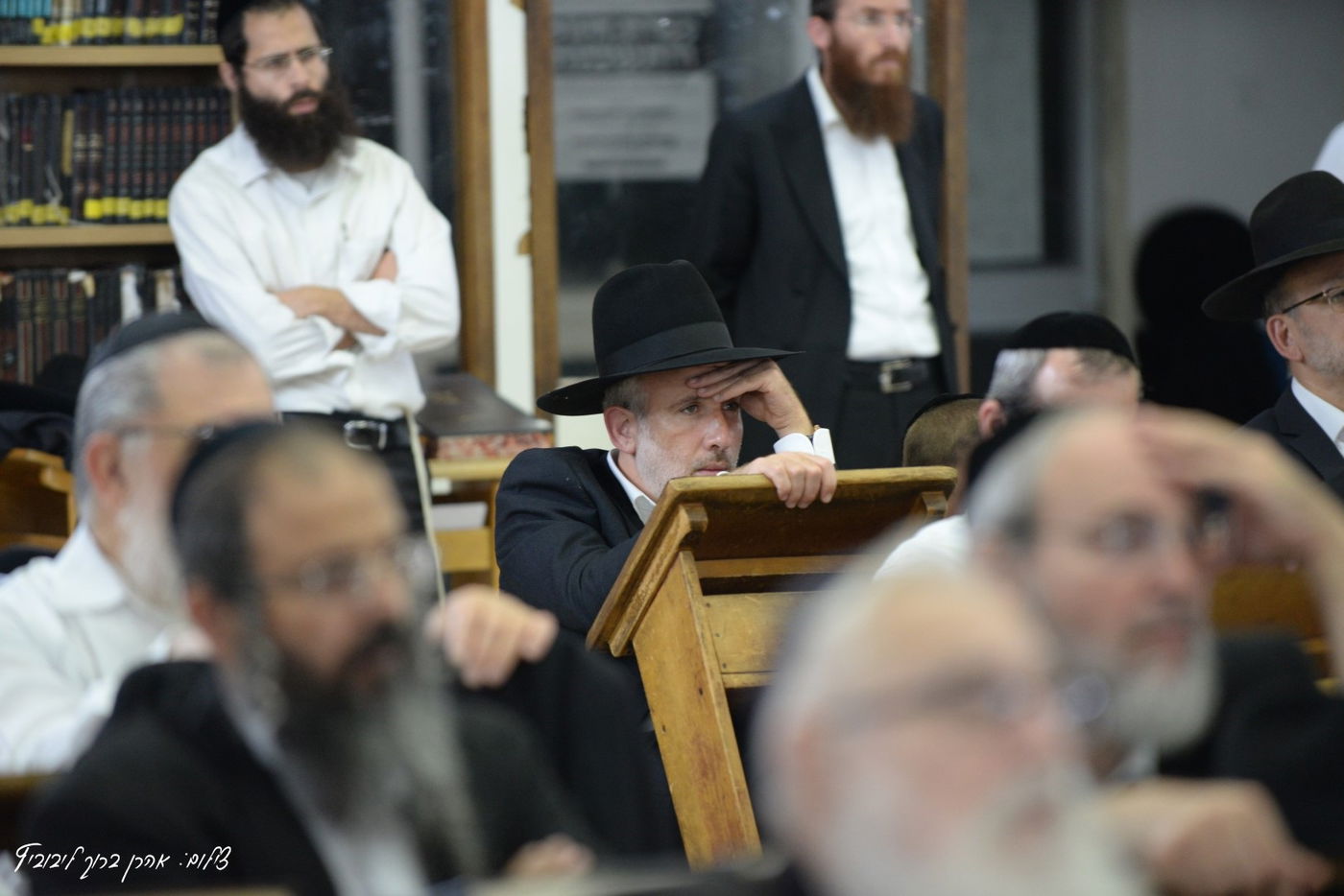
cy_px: 448
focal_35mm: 200
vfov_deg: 6.9
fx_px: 7468
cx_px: 672
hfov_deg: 10.3
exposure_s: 1/160
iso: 2000
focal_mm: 200
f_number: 3.2
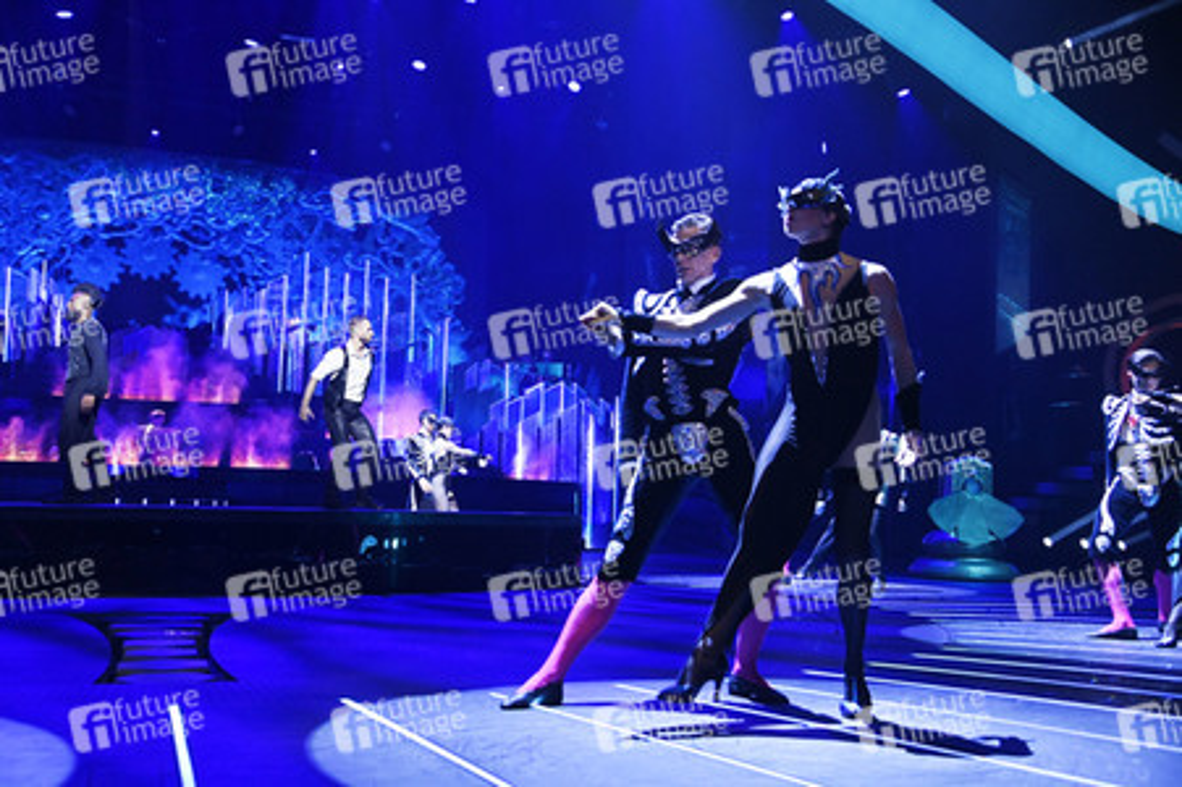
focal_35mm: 44
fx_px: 1444
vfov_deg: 30.5
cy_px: 394
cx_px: 591
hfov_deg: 44.5
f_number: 5
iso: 5000
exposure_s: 1/160
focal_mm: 44
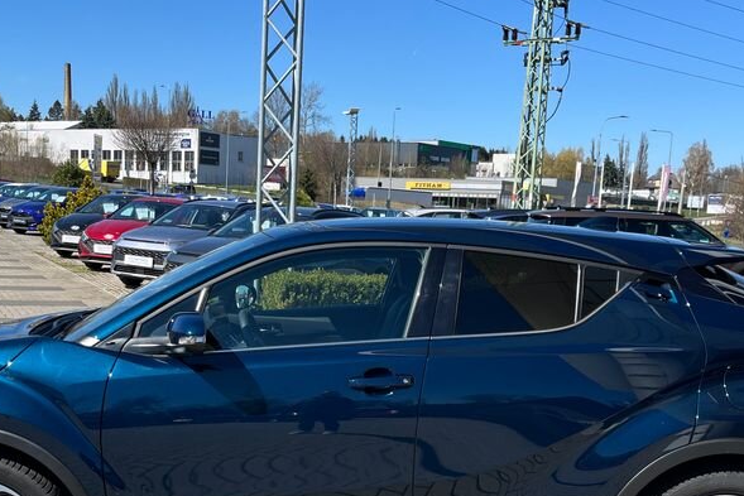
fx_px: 972
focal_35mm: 47
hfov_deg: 41.7
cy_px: 384
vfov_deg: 28.2
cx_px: 304
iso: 50
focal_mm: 5.1
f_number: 1.6
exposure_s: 1/2688
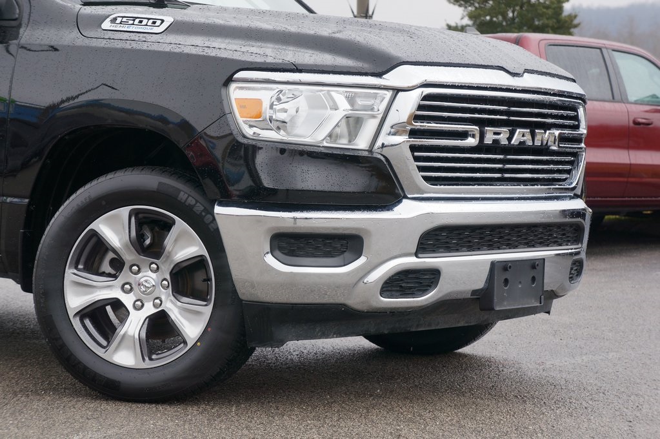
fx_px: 1511
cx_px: 330
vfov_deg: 16.5
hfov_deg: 24.6
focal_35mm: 82
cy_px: 220
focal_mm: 55
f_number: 5.6
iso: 200
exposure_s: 1/100
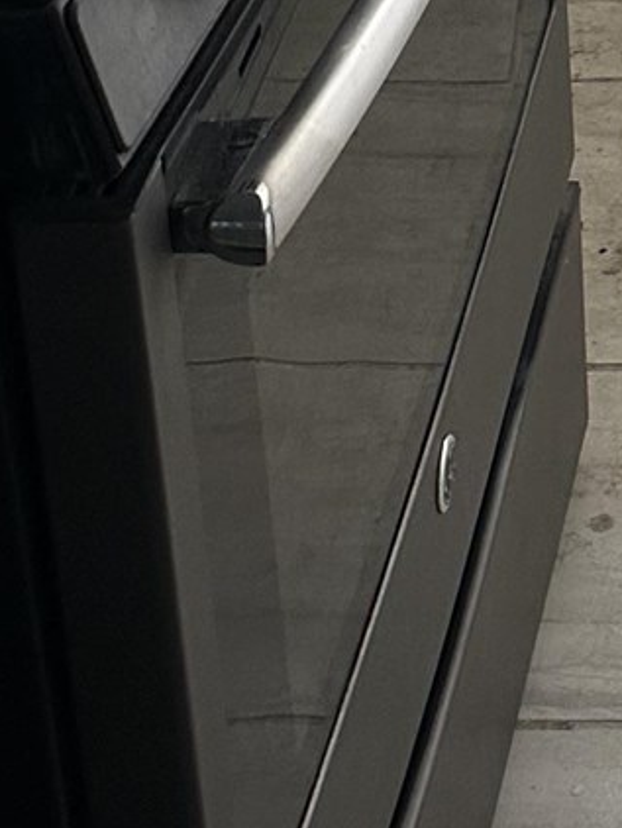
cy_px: -883
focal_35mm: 131
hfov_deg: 10.4
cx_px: 1270
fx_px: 3135
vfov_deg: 12.9
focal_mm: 6.86
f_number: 1.78
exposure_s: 1/121
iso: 125
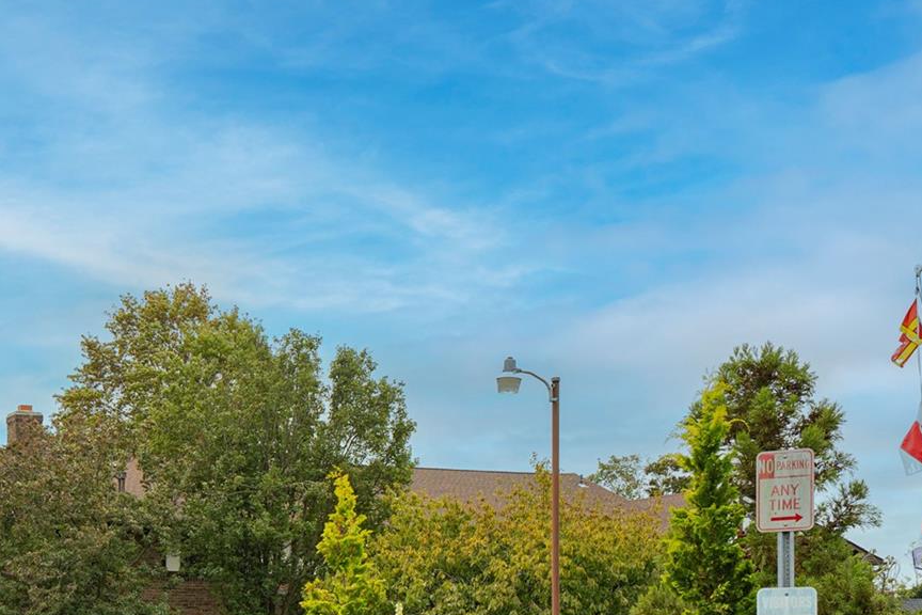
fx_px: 1639
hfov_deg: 29.8
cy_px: 635
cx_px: 50
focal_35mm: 64
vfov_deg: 20.5
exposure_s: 1/320
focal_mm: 27
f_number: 8
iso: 400
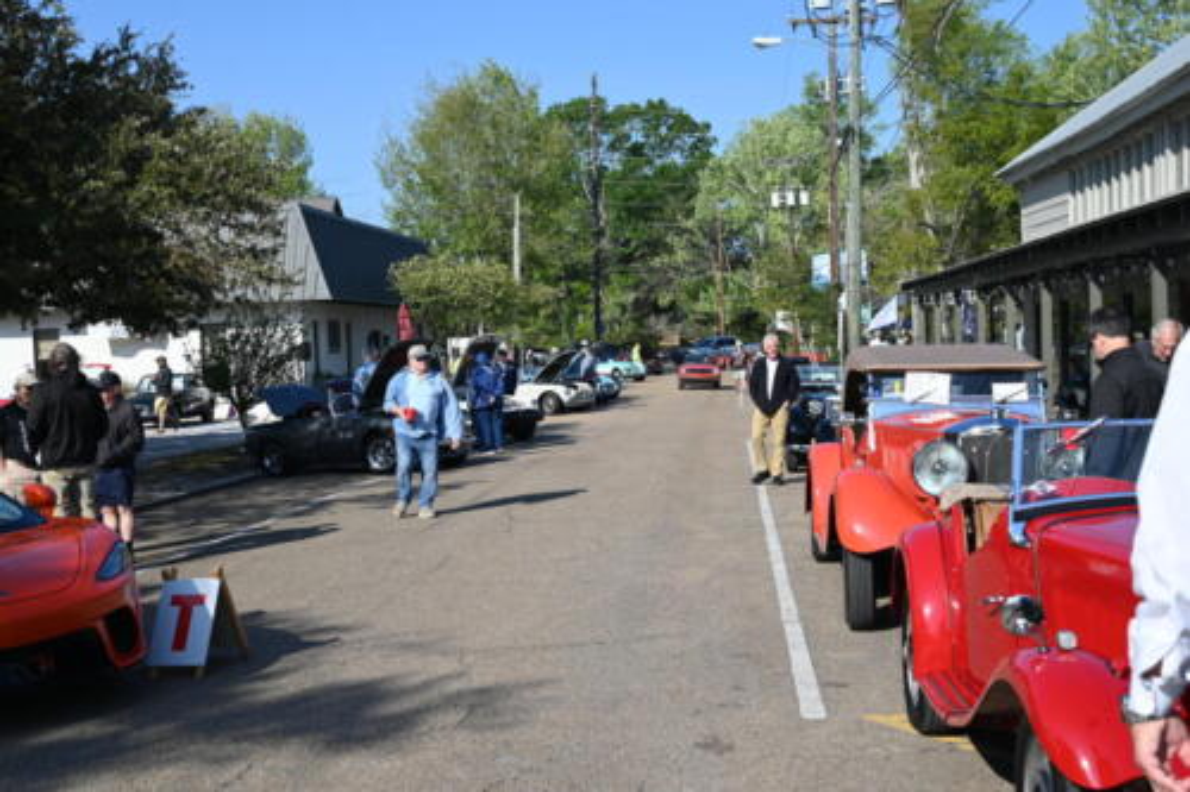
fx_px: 1652
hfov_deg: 39.6
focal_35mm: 50
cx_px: 595
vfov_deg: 27.0
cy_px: 396
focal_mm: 50
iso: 100
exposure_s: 1/400
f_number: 7.1
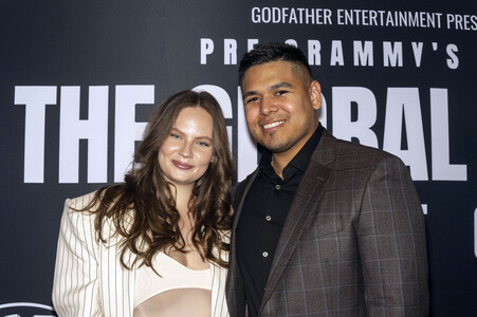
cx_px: 238
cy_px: 158
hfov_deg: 40.4
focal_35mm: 49
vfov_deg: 27.5
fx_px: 649
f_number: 5.6
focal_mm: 49
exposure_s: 1/200
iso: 800
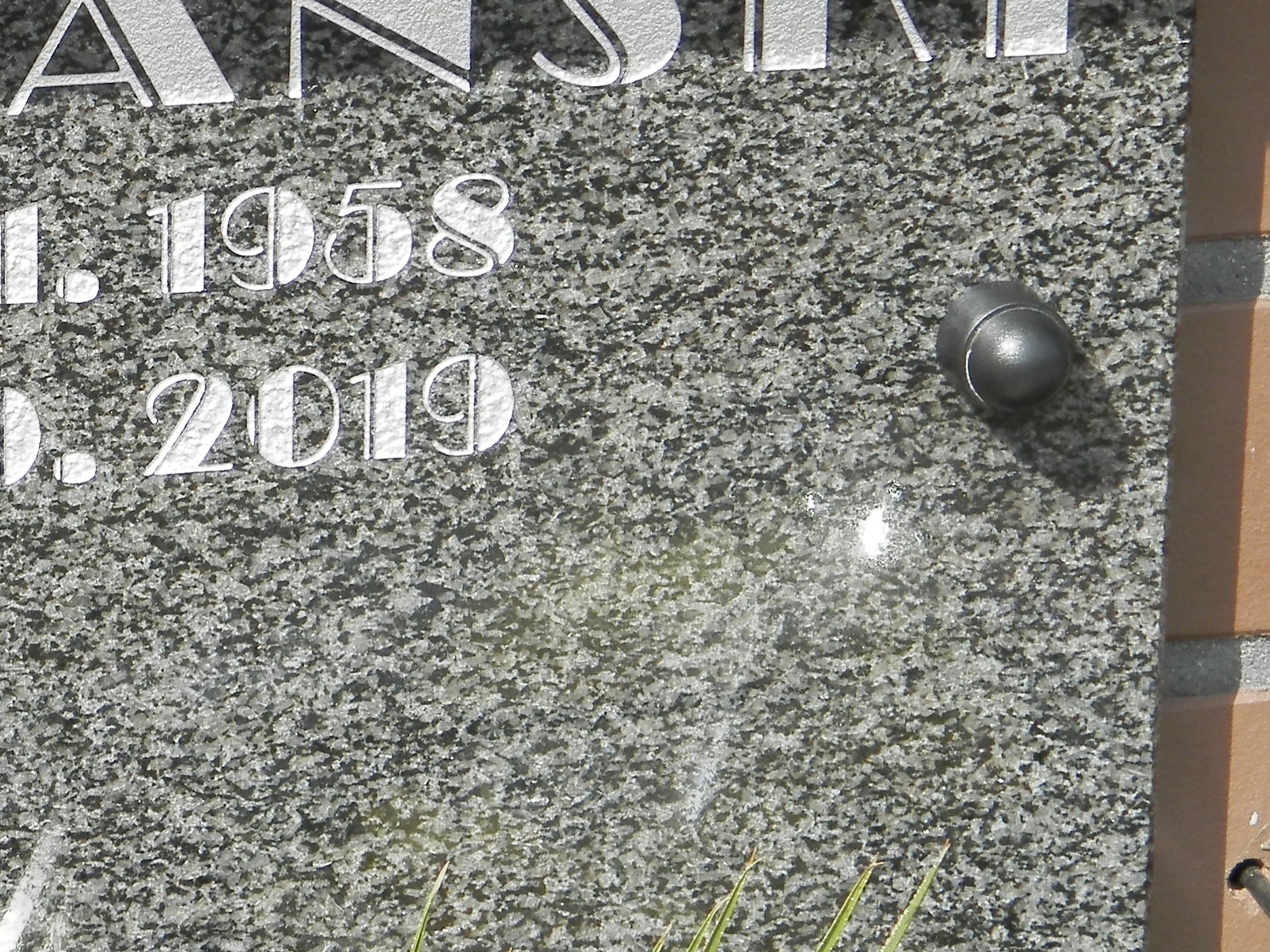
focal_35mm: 202
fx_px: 7411
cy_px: 340
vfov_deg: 7.4
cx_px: 31
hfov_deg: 9.7
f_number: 4.2
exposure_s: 1/320
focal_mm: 14.6
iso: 80
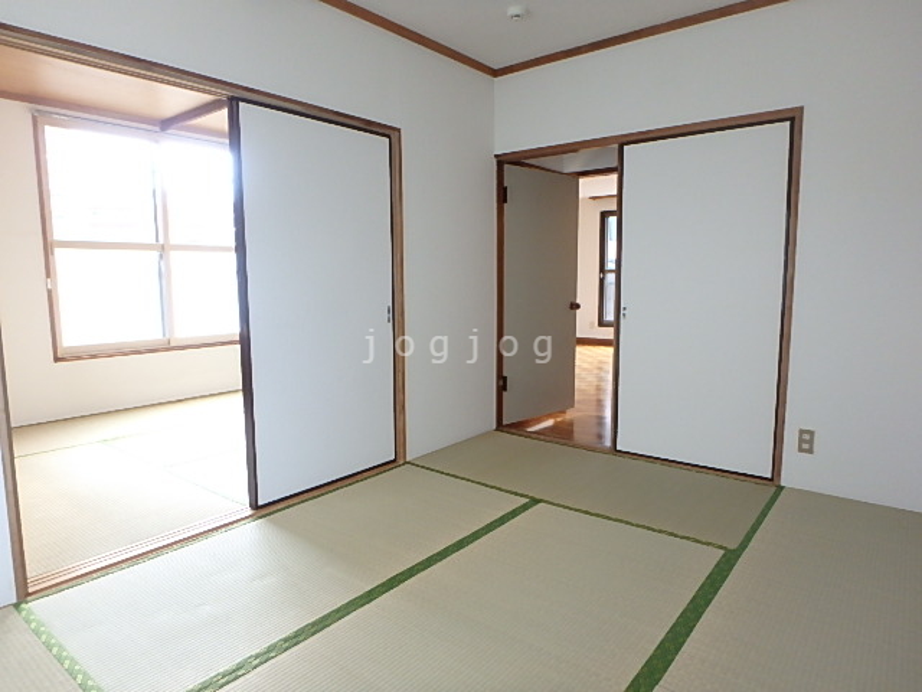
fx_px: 559
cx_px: 461
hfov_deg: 79.0
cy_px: 346
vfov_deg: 63.4
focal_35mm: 21
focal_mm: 3.7
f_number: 3.5
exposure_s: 1/30
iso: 320
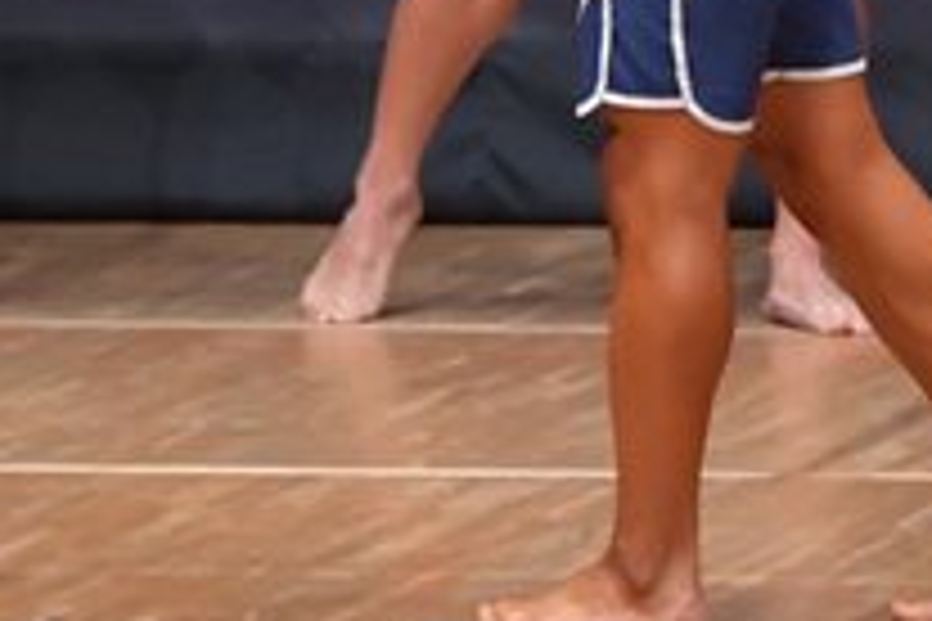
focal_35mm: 897
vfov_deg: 1.5
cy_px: -274
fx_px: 23221
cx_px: 727
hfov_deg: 2.3
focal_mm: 160
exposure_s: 1/400
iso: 6400
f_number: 5.6
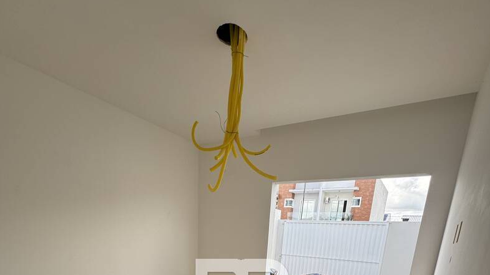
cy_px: 311
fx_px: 273
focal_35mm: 21
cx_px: 242
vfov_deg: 41.3
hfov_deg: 83.8
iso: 40
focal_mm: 2.22
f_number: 2.2
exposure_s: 1/294
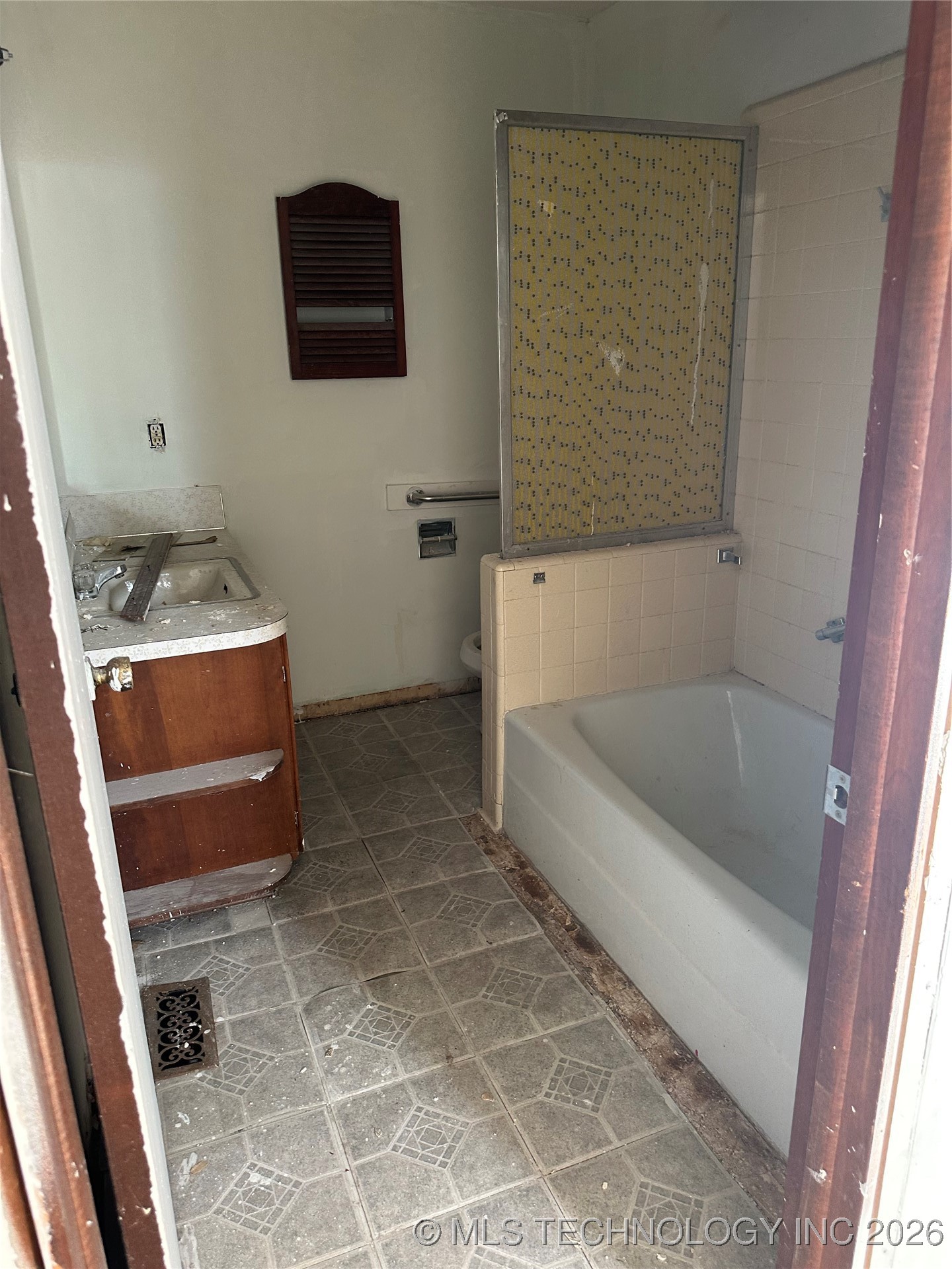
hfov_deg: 56.8
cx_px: 476
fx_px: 880
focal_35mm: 24
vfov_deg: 71.6
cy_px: 634
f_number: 1.78
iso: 250
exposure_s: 1/75
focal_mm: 6.86
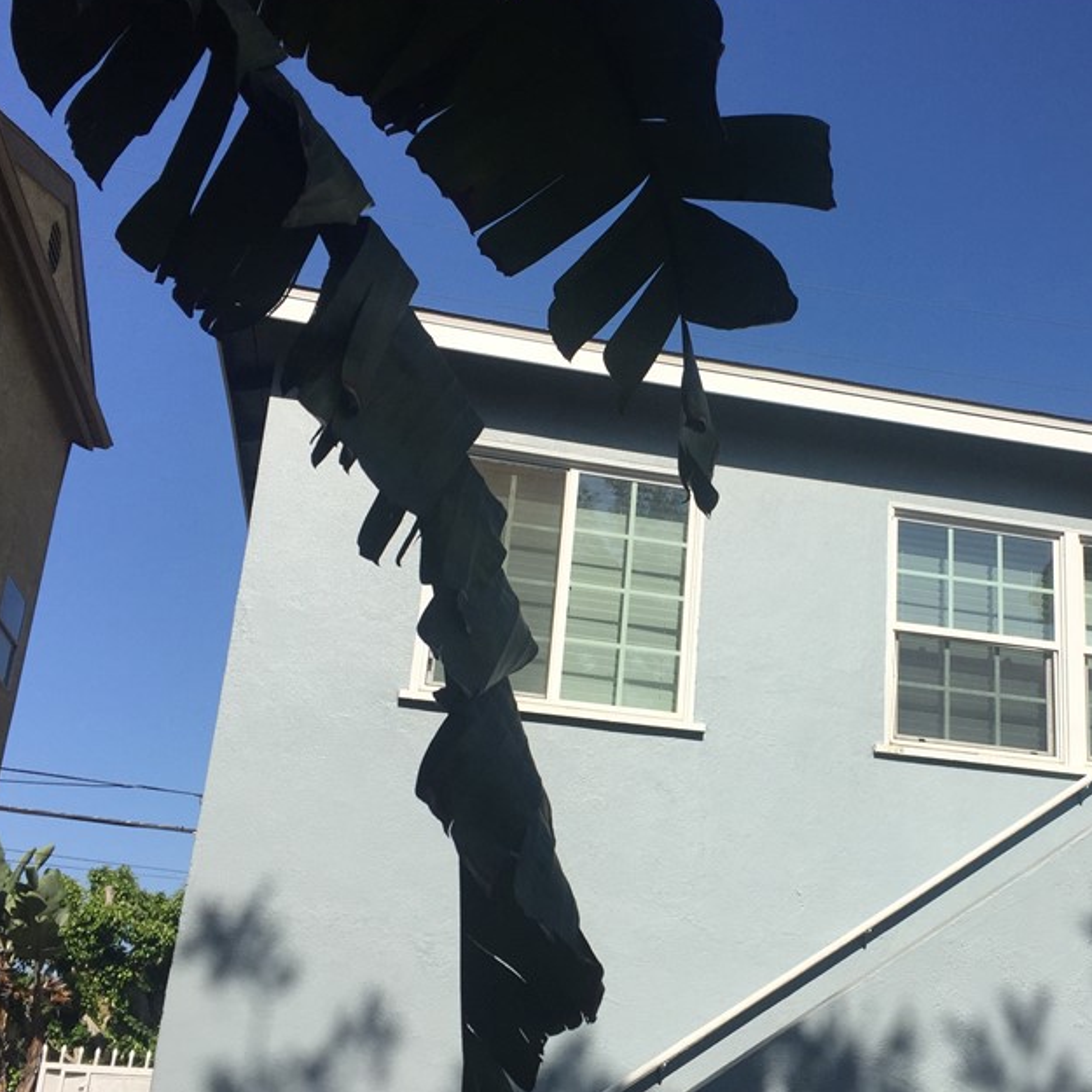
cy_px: 646
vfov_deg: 39.9
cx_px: 748
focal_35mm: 42
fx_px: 1499
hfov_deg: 39.4
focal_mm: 4.15
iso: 32
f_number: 2.2
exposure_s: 1/2825
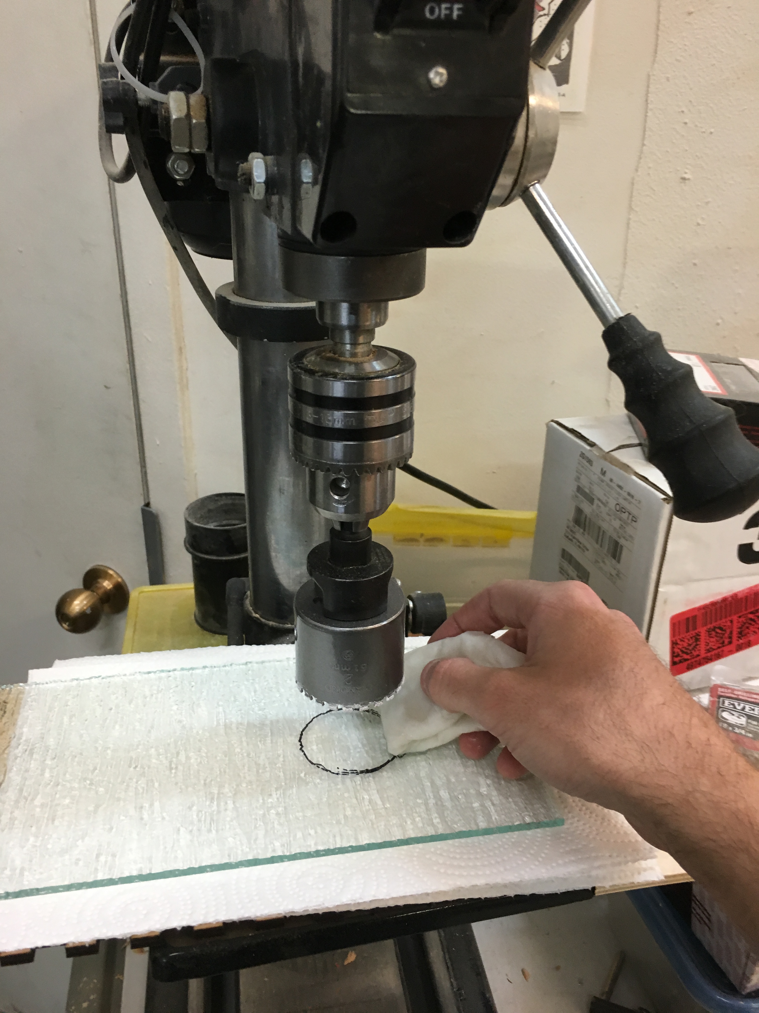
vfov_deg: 61.7
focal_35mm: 29
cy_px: 506
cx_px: 380
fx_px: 848
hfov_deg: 48.2
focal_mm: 4.15
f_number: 2.2
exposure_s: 1/30
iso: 100
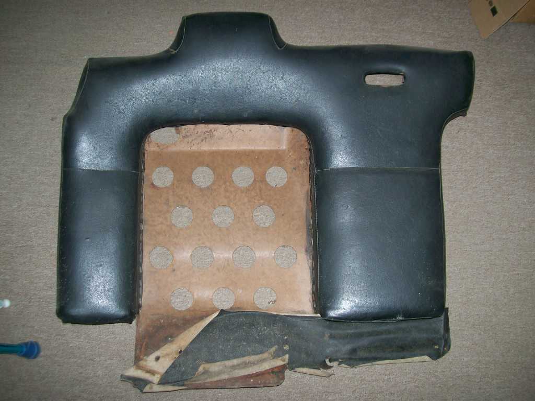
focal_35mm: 36
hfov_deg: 51.4
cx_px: 268
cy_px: 200
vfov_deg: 39.7
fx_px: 556
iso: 80
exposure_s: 1/64
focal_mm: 6
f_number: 2.7
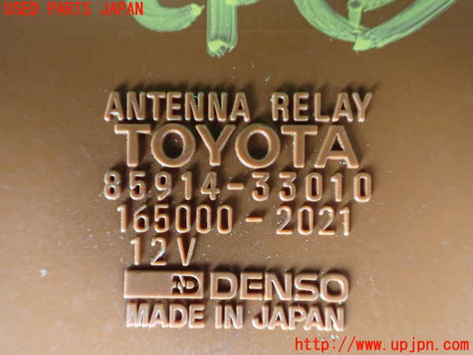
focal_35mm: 30
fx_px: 410
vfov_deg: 46.8
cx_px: 236
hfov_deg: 60.0
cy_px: 178
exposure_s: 1/40
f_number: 2.3
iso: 800
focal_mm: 5.4
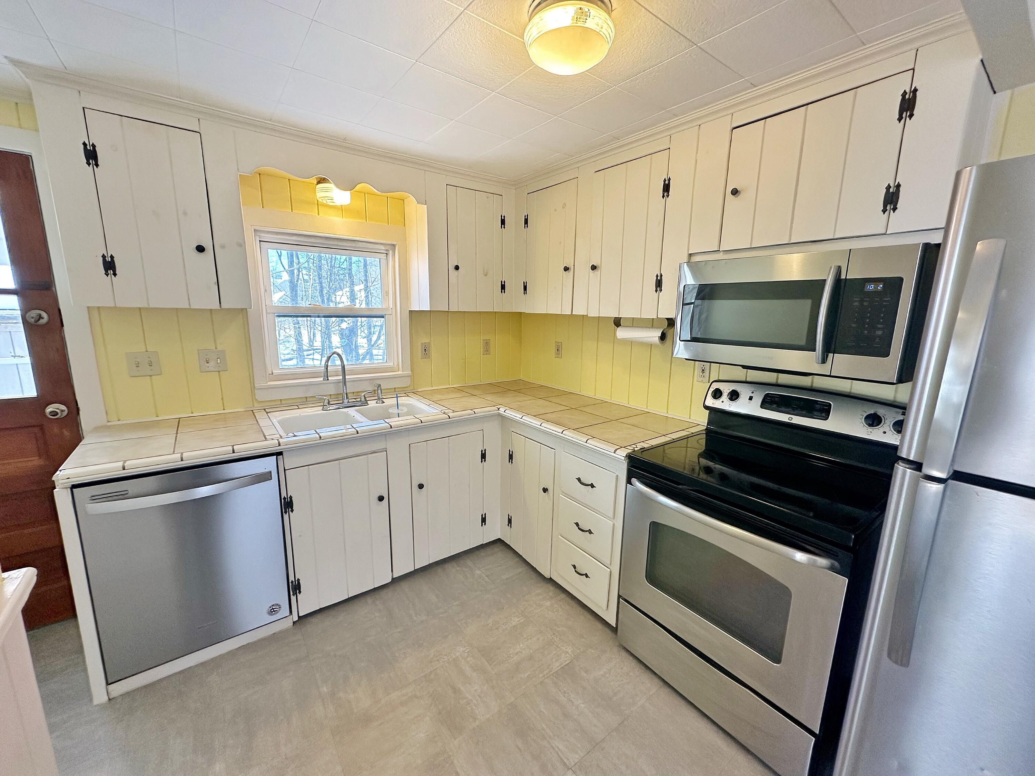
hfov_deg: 102.1
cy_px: 388
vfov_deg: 85.7
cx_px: 518
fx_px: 419
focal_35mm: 14
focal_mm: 2.22
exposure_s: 1/120
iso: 125
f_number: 2.2
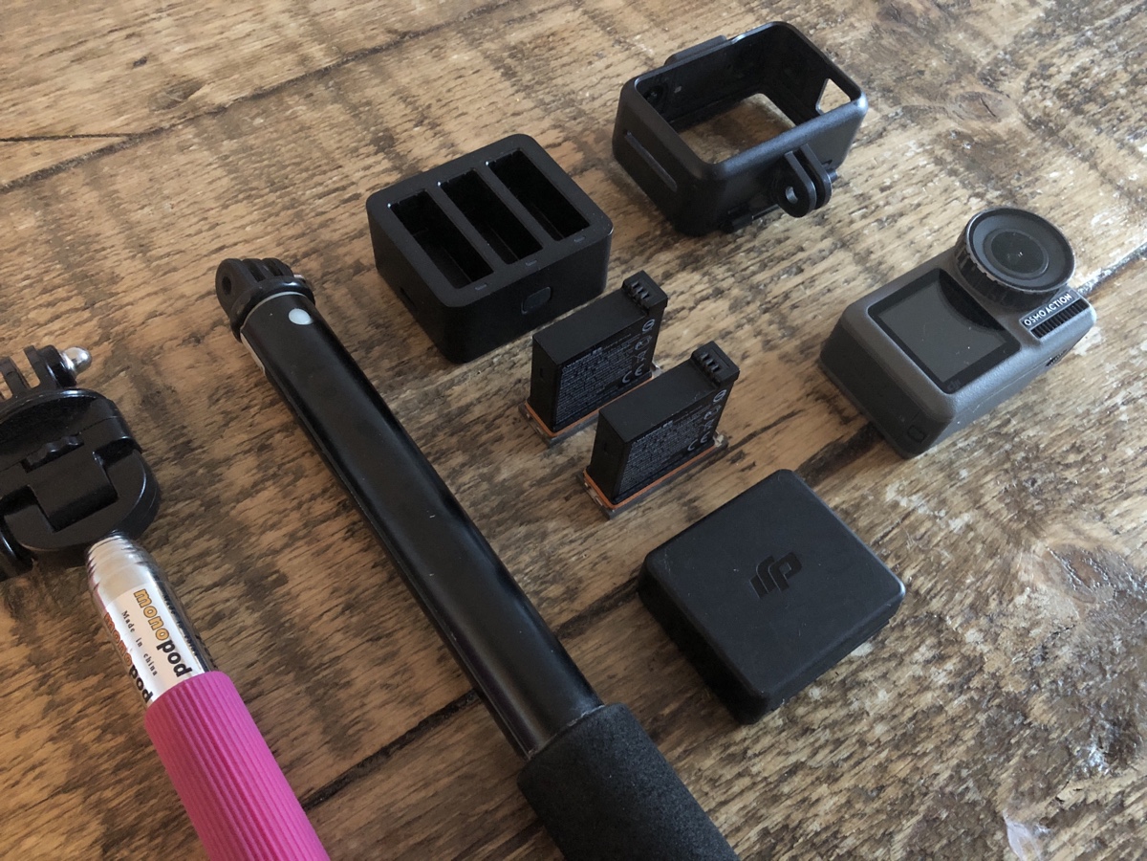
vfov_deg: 49.7
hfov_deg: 63.4
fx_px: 928
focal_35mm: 28
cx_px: 574
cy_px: 430
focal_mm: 3.99
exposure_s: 1/5
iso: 100
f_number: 1.8
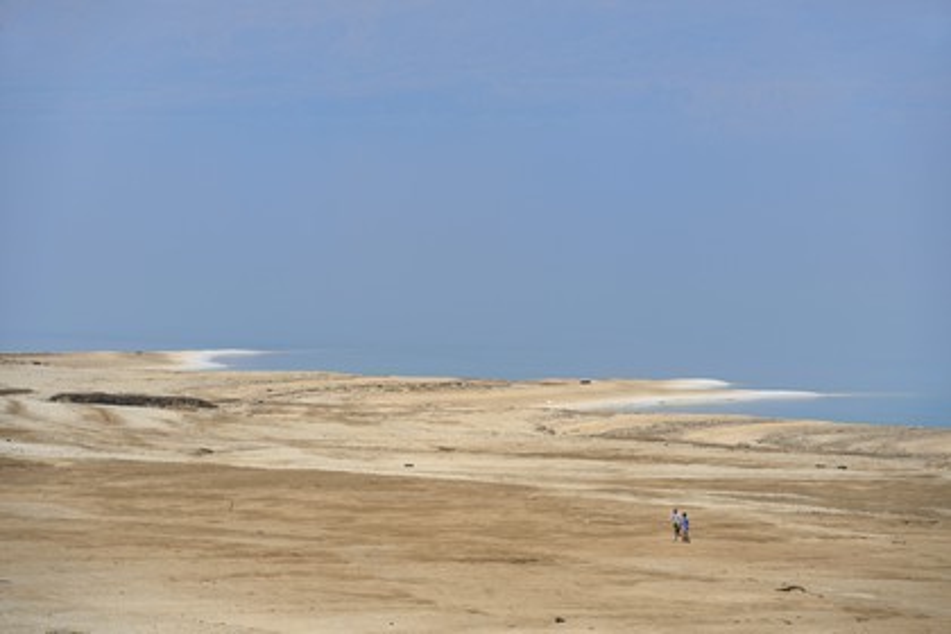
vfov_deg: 6.9
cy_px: 317
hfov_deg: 10.3
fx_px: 5283
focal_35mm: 200
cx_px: 476
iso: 100
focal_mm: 200
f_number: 9
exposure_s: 1/500
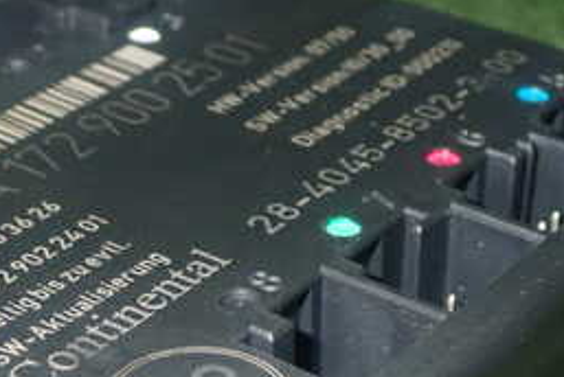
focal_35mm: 114
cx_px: 143
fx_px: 1788
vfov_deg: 11.9
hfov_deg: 17.8
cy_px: 366
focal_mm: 8.4
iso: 800
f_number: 9
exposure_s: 1/50
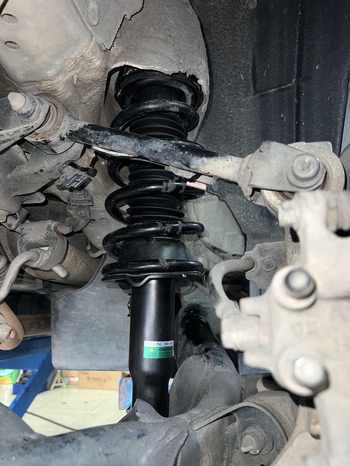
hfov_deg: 53.1
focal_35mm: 26
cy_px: 233
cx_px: 175
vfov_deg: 67.3
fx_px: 351
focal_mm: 5.7
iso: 32
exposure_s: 1/18
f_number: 1.5
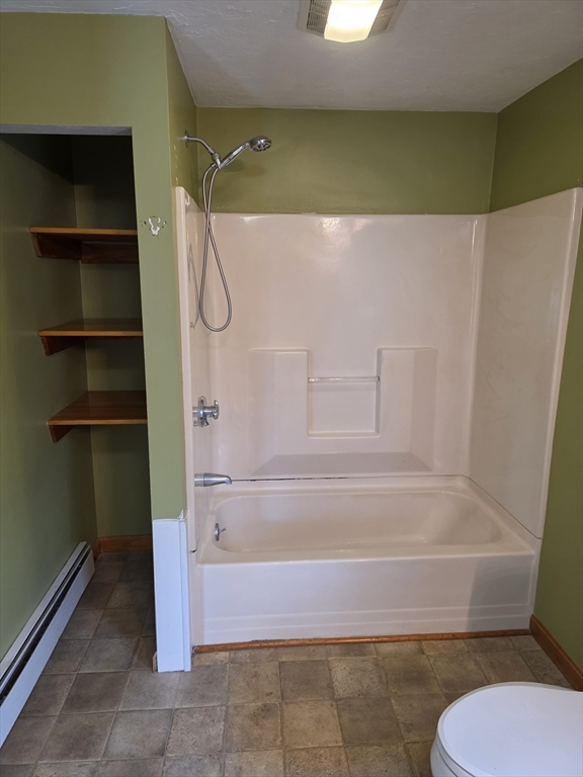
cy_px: 388
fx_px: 516
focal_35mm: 23
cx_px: 292
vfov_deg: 73.9
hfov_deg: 58.9
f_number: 1.7
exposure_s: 1/120
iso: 400
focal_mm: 6.3
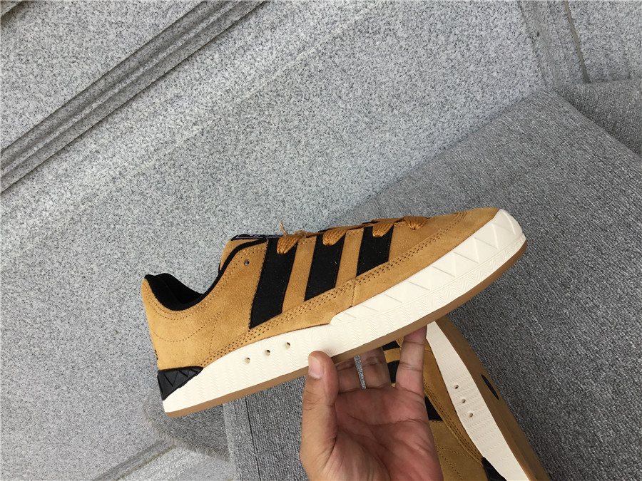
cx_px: 321
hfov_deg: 58.4
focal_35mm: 31
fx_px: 575
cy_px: 240
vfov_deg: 45.4
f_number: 2.4
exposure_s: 1/170
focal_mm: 3.3
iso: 25
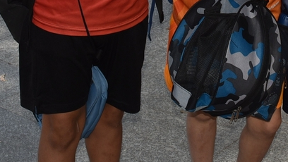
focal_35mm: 111
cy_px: -43
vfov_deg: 10.7
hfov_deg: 19.1
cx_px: 227
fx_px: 848
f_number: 7.1
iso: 100
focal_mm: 24
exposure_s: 1/200
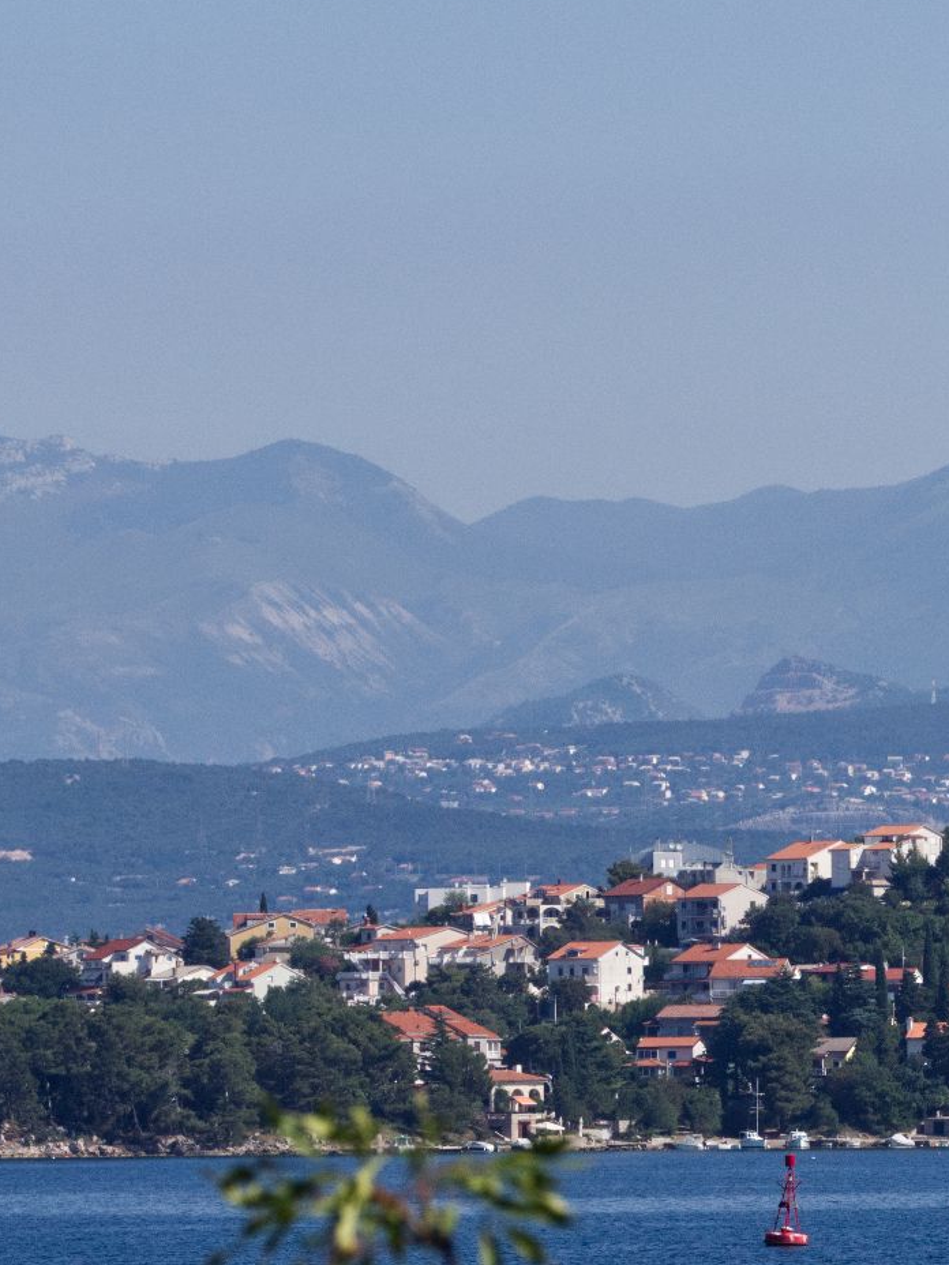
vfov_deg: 5.3
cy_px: 983
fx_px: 13634
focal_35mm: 373
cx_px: 1062
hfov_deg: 4.0
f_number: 9
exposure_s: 1/1250
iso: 400
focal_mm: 100
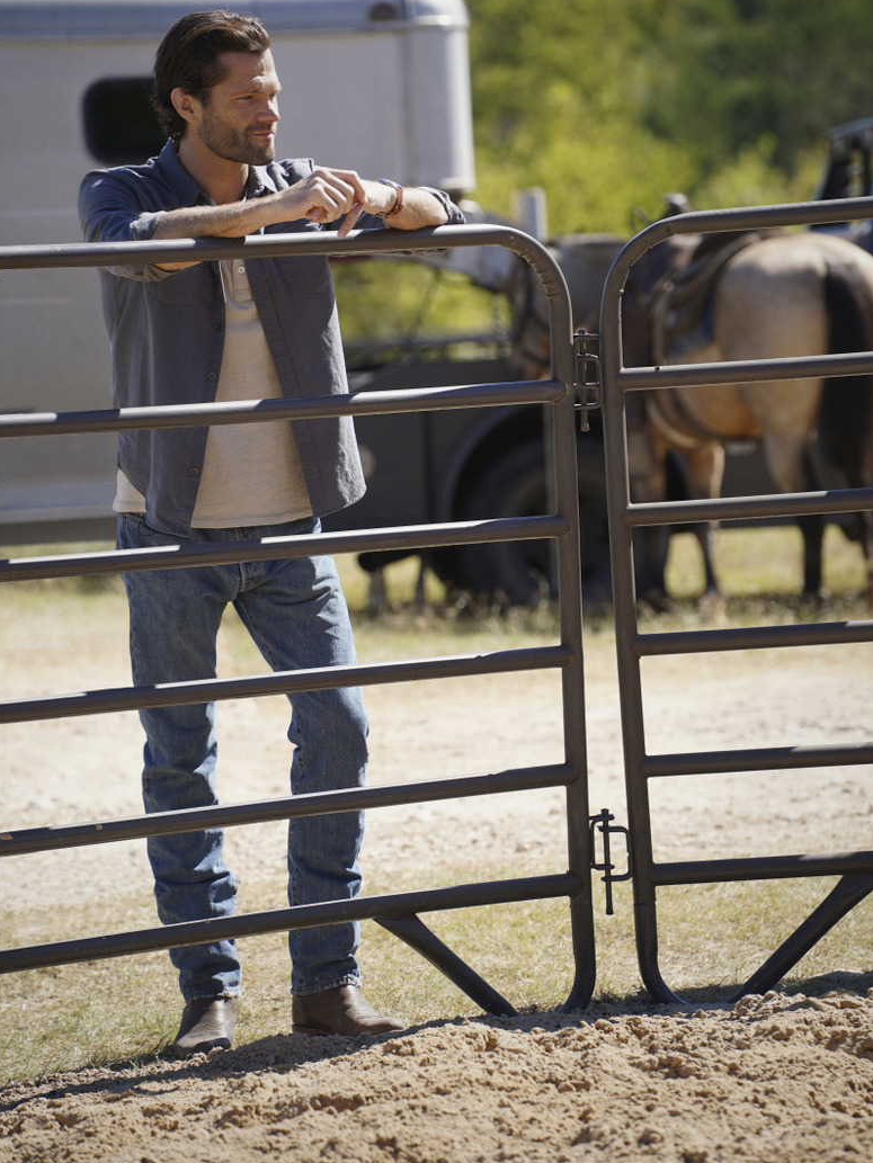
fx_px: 6589
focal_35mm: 196
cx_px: 435
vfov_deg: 10.1
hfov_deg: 7.6
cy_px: 536
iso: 100
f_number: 4.5
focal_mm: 180
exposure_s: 1/500
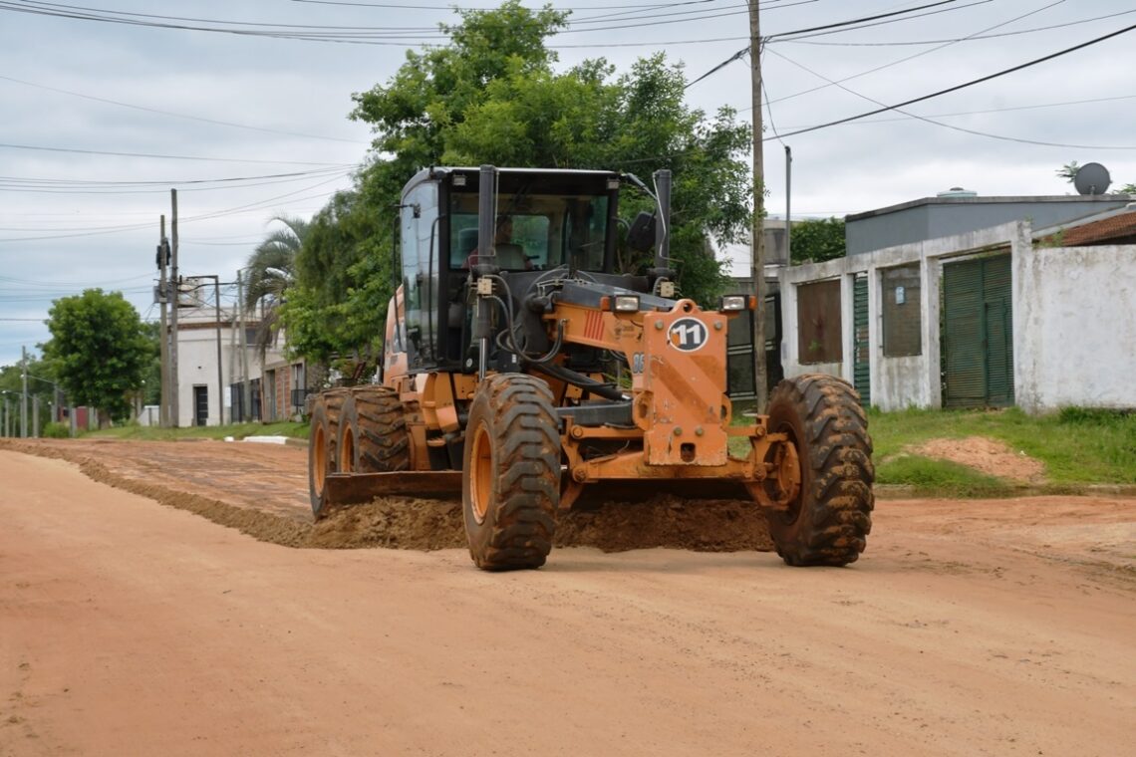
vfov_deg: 16.3
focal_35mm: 84
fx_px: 2650
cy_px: 378
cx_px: 568
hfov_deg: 24.2
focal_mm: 56
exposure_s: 1/125
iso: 100
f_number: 10
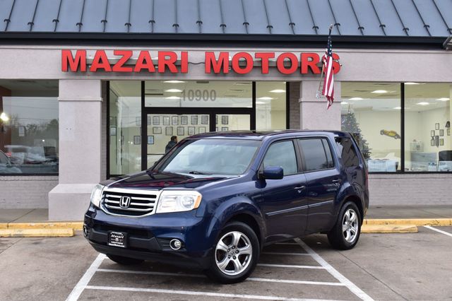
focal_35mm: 51
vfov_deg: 26.5
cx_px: 226
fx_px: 640
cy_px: 150
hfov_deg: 38.9
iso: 400
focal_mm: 34
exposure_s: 1/25
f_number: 7.1
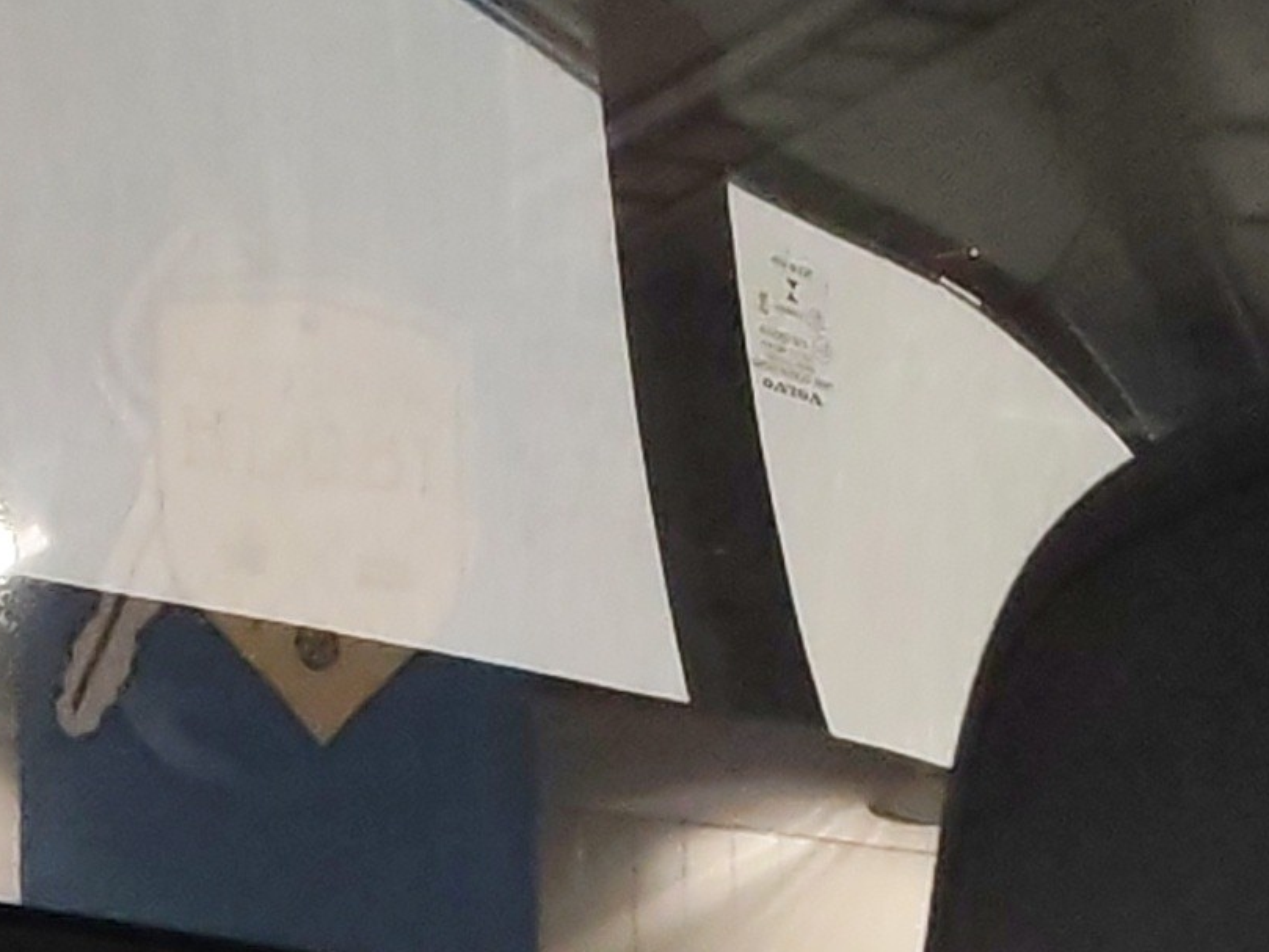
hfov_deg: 11.6
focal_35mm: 167
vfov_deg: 8.5
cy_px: 1880
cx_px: -193
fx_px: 6123
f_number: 1.9
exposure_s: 1/100
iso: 1000
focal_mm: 6.12
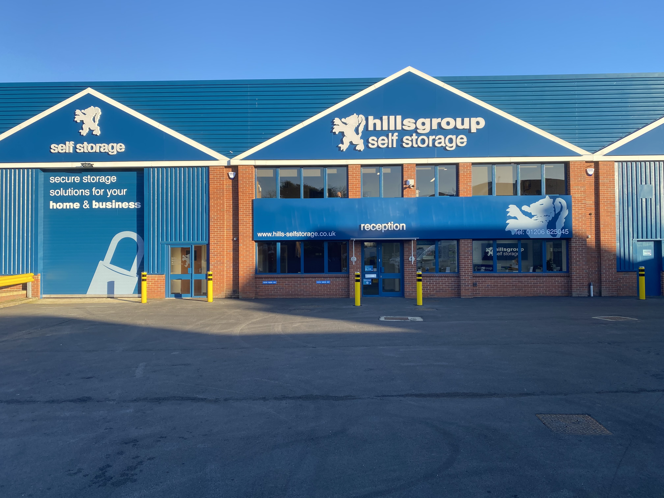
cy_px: 249
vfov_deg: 53.1
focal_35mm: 26
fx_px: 499
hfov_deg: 67.3
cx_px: 332
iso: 32
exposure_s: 1/783
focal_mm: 4.25
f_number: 1.8
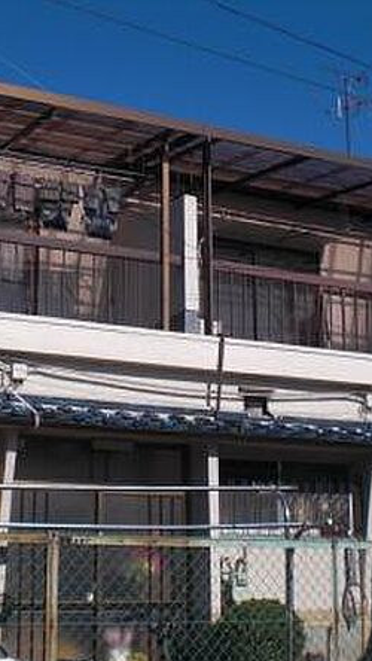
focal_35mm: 56
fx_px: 981
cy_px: 333
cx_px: 155
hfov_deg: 21.4
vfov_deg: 37.2
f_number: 5.6
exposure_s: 1/640
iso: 64
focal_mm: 6.3
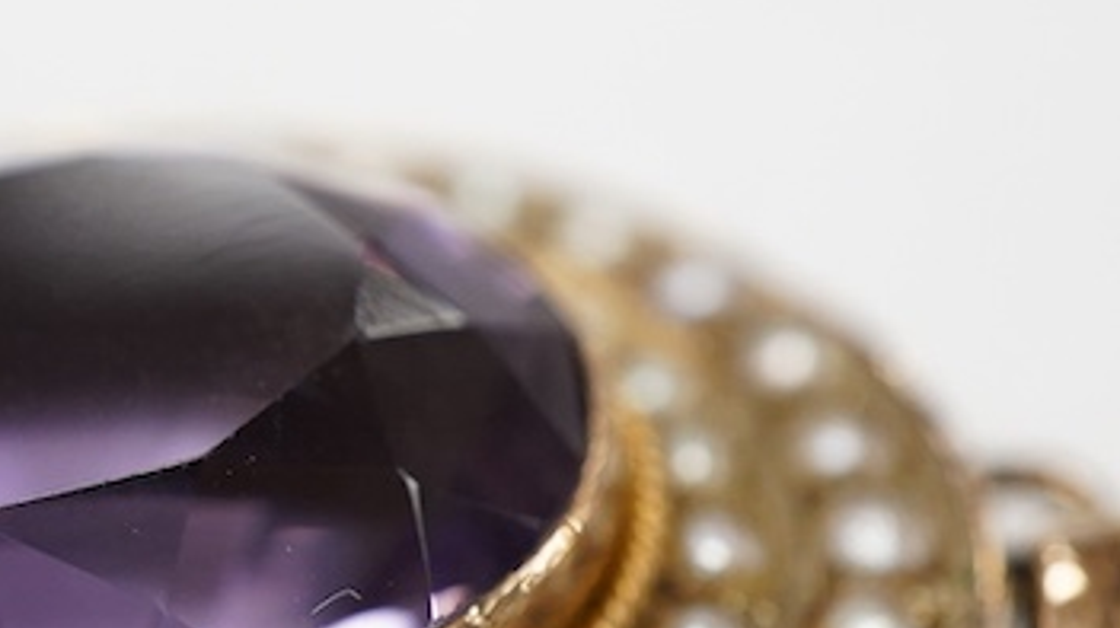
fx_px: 3592
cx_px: 54
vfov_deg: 10.0
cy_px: 398
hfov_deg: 17.4
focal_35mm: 121
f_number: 10
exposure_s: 1/125
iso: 1250
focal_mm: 30
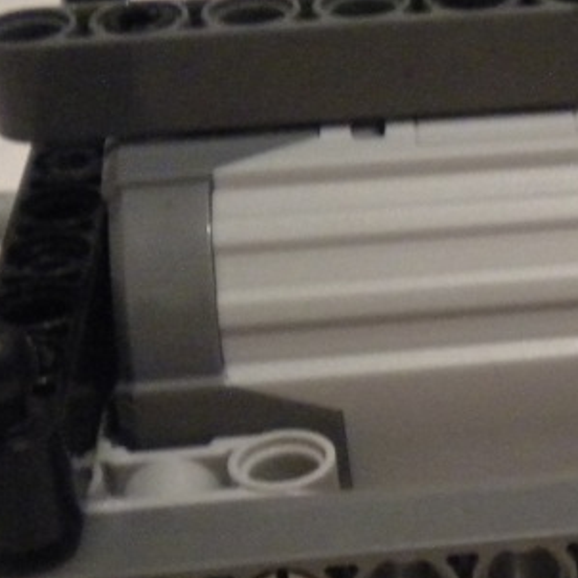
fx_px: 2324
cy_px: 484
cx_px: 831
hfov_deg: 13.5
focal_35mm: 123
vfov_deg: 14.1
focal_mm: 7.4
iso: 800
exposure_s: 1/14.2
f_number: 3.5
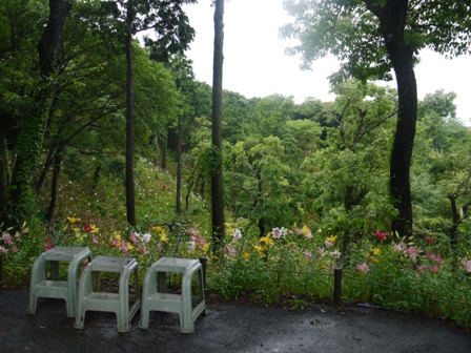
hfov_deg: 51.4
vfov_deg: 39.7
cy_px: 176
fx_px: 490
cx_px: 236
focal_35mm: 36
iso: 100
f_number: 4.5
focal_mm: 18
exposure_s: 1/125
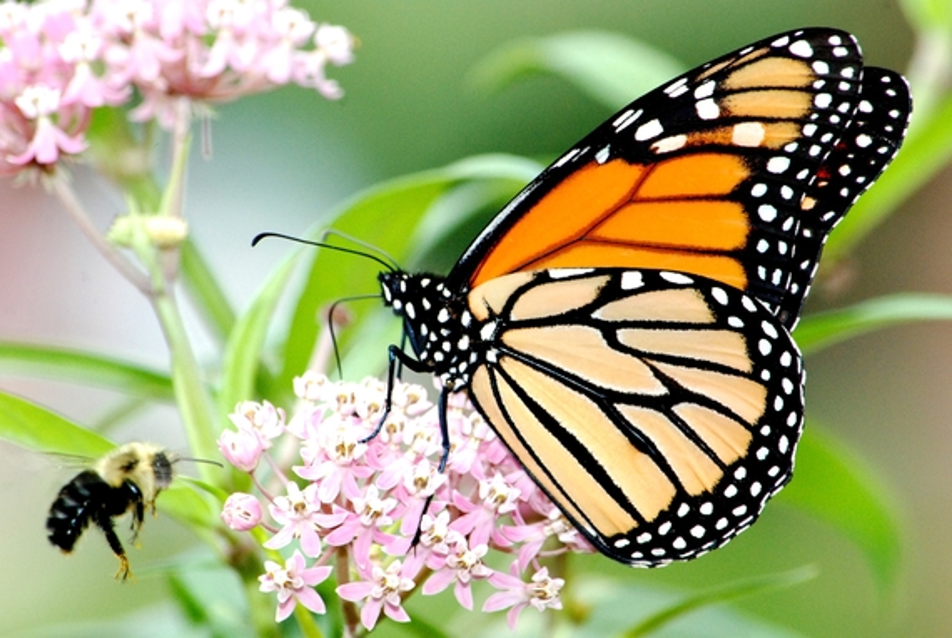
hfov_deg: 5.3
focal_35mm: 390
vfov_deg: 3.5
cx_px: 476
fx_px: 10329
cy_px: 319
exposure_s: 1/200
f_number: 14
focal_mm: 260
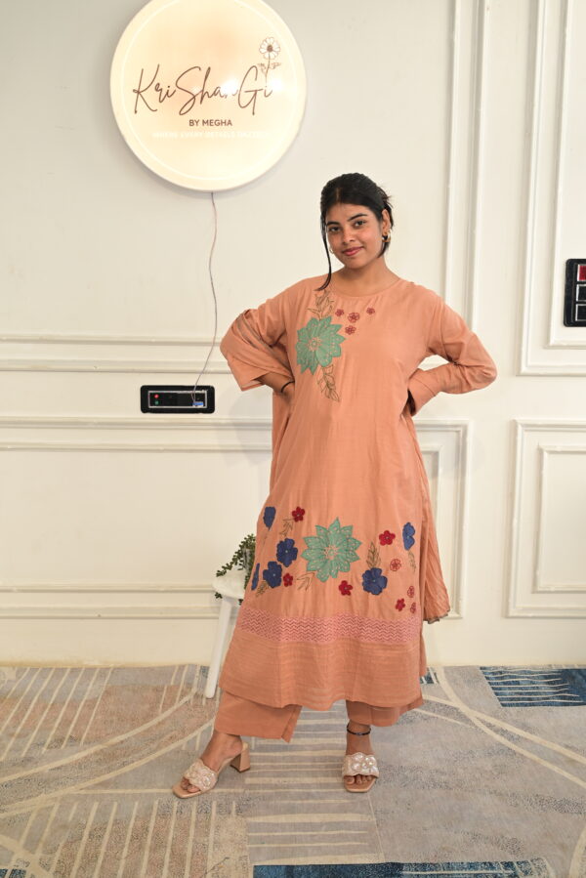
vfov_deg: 53.1
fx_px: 878
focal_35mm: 36
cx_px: 293
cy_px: 439
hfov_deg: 36.9
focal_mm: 36
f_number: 6.3
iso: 250
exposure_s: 1/125
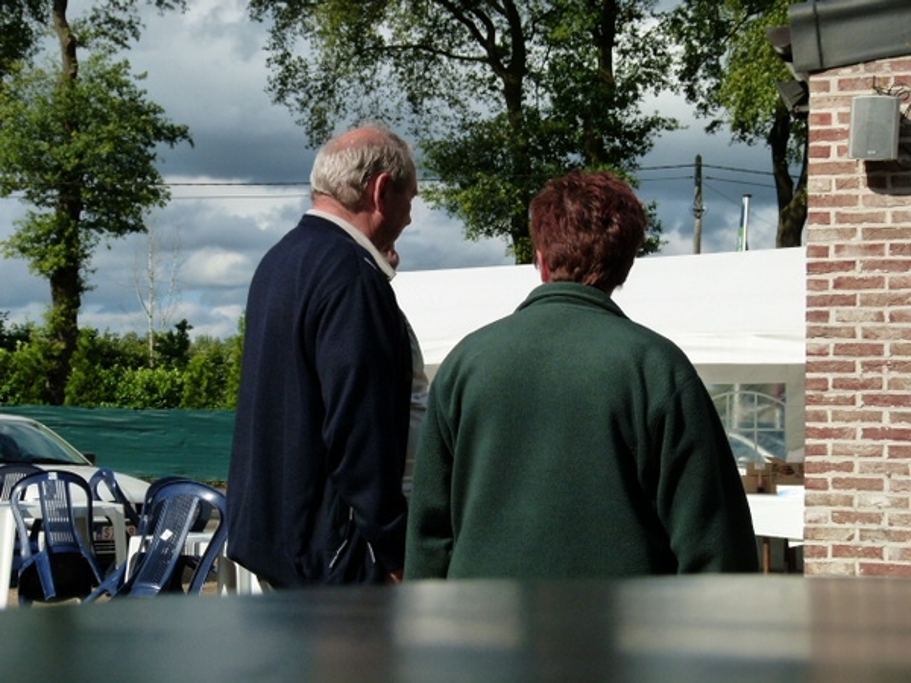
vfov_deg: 22.3
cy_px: 342
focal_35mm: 66
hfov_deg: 29.4
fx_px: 1737
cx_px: 456
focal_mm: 11.8
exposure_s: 1/1300
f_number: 4
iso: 160
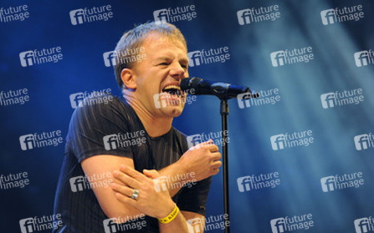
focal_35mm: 226
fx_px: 2303
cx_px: 186
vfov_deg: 5.8
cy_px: 119
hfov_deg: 9.3
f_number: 6.3
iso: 3200
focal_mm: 220
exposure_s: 1/200
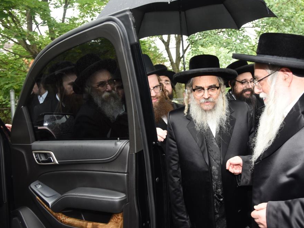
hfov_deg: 64.9
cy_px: 117
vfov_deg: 51.3
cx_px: 177
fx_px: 237
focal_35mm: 27
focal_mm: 24
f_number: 5.6
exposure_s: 1/160
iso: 800
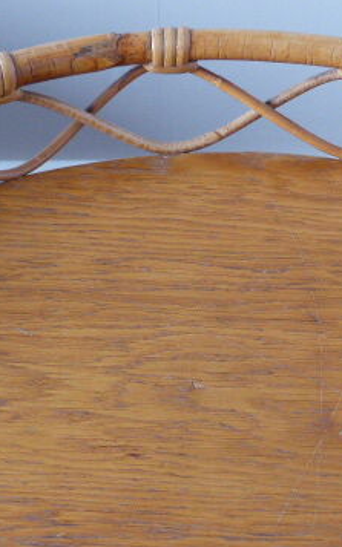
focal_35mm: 116
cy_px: 340
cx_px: 216
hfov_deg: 11.3
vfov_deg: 18.0
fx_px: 1731
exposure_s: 1/50
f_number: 2.8
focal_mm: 10.9
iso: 400
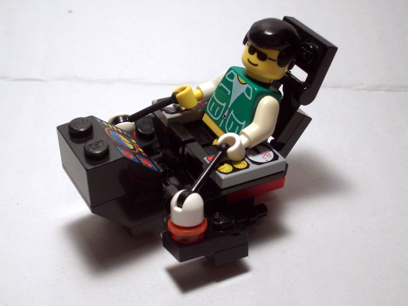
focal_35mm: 62
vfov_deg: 23.7
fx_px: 731
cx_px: 204
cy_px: 153
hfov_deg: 31.2
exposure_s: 1/60
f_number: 3.5
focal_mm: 10.2
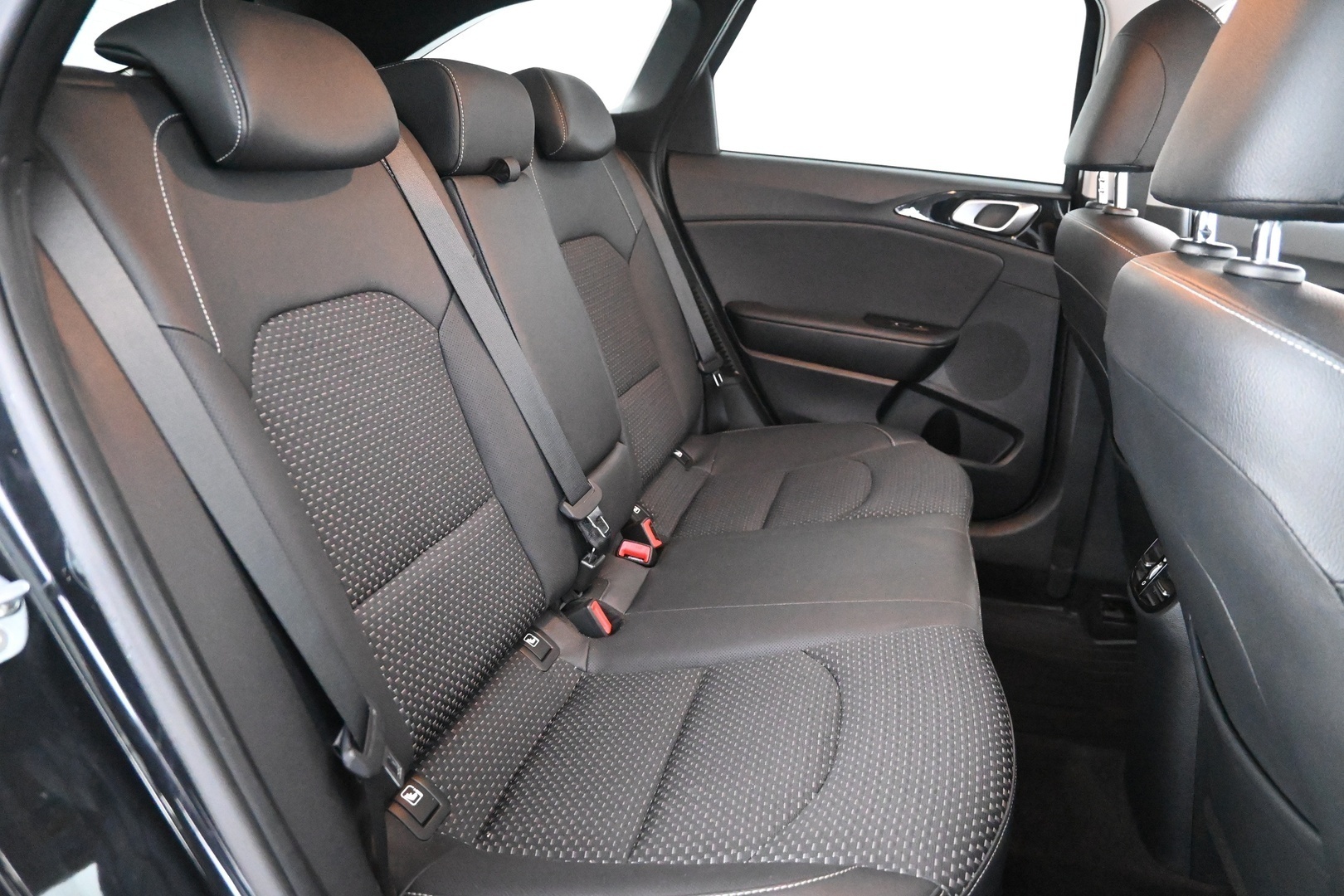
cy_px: 448
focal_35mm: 24
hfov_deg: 73.7
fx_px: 896
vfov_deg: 53.1
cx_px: 672
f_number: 3.5
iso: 12800
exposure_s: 1/25
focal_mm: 16
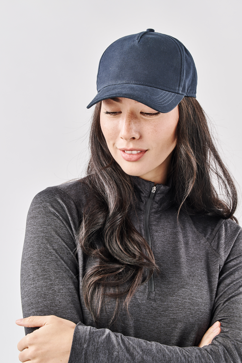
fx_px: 1512
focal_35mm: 150
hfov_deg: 9.1
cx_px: 121
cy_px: 182
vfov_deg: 13.7
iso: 100
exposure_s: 1/125
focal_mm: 150
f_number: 11
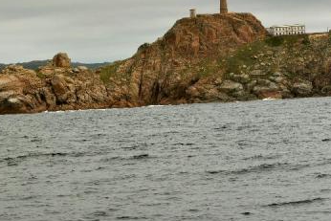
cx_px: 8
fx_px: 1490
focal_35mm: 162
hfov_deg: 12.5
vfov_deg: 8.5
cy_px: 22
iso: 160
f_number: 5.6
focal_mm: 70
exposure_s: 1/1600
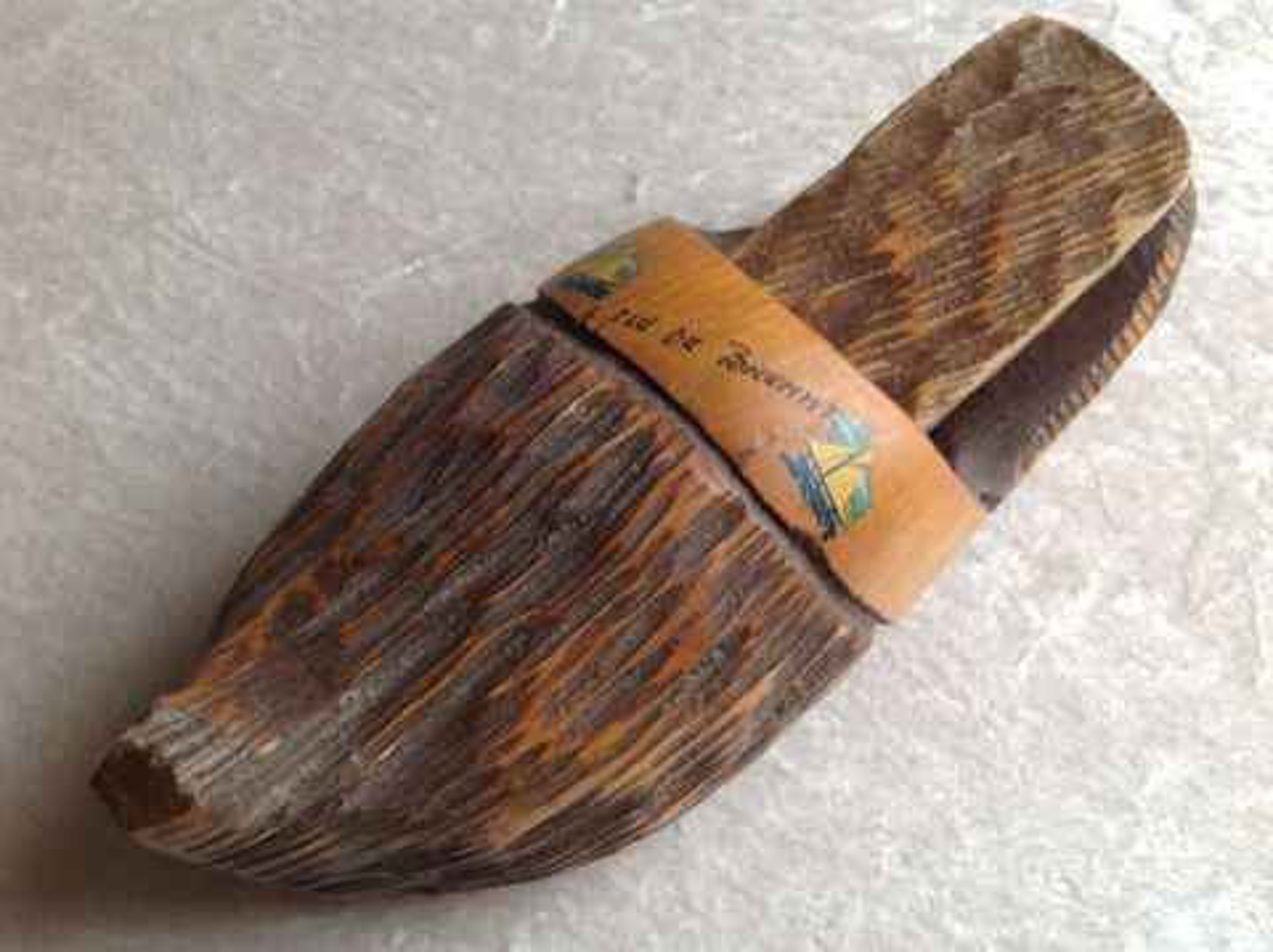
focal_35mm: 35
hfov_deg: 52.7
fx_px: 1286
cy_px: 476
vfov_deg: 40.6
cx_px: 636
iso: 50
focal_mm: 4.28
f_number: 2.4
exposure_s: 1/15
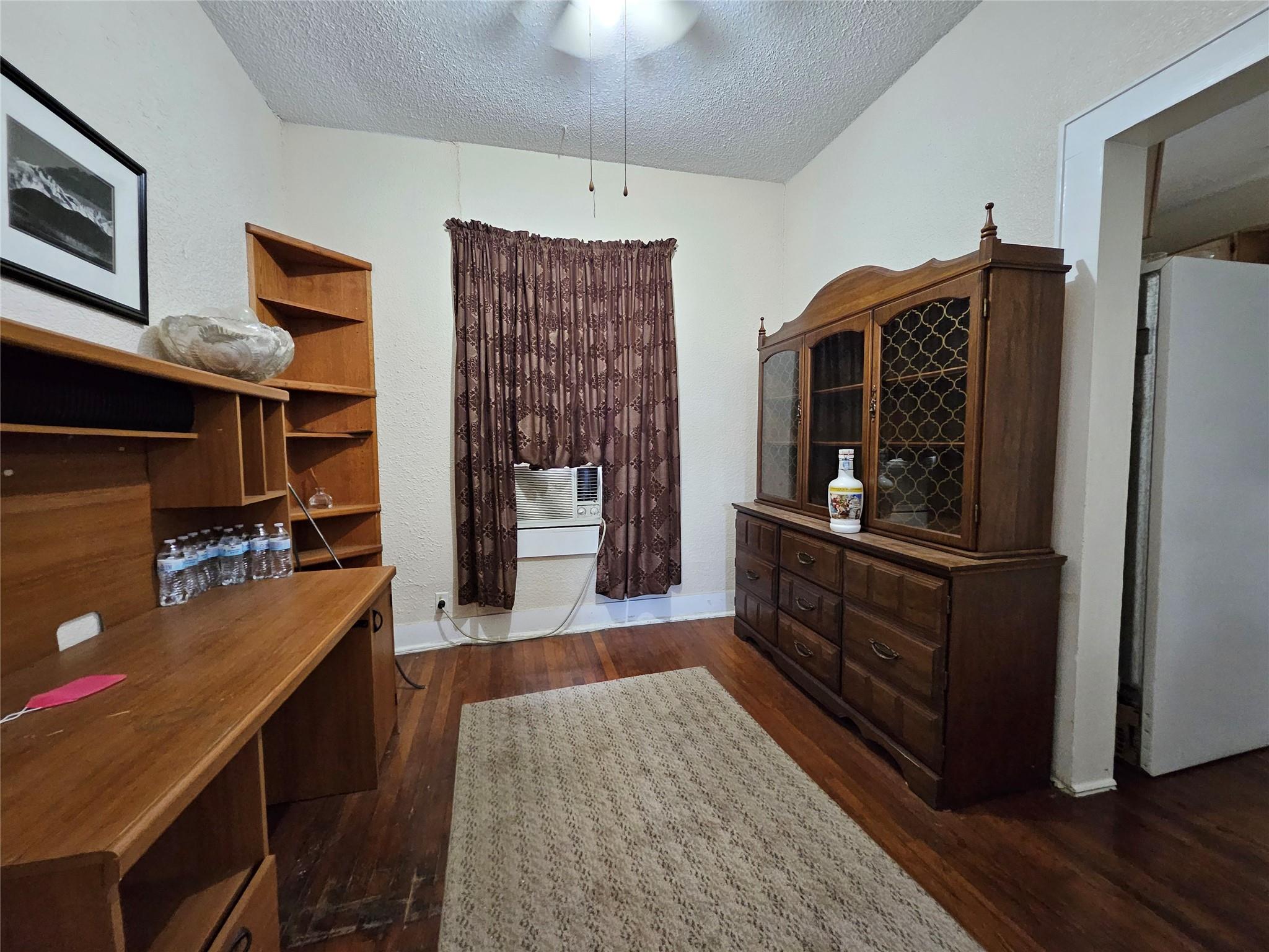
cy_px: 476
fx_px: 477
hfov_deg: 106.2
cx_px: 634
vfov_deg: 89.9
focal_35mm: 13
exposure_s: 1/30
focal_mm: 1.74
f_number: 2.2
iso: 500
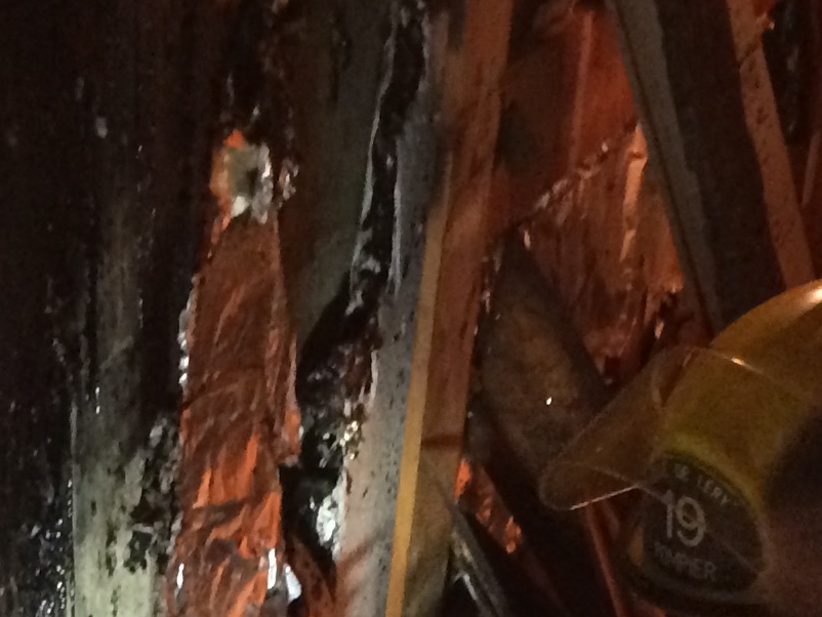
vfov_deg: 11.6
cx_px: 358
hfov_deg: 16.7
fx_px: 2803
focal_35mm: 118
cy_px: 1138
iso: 320
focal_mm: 4.15
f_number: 2.2
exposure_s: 1/30
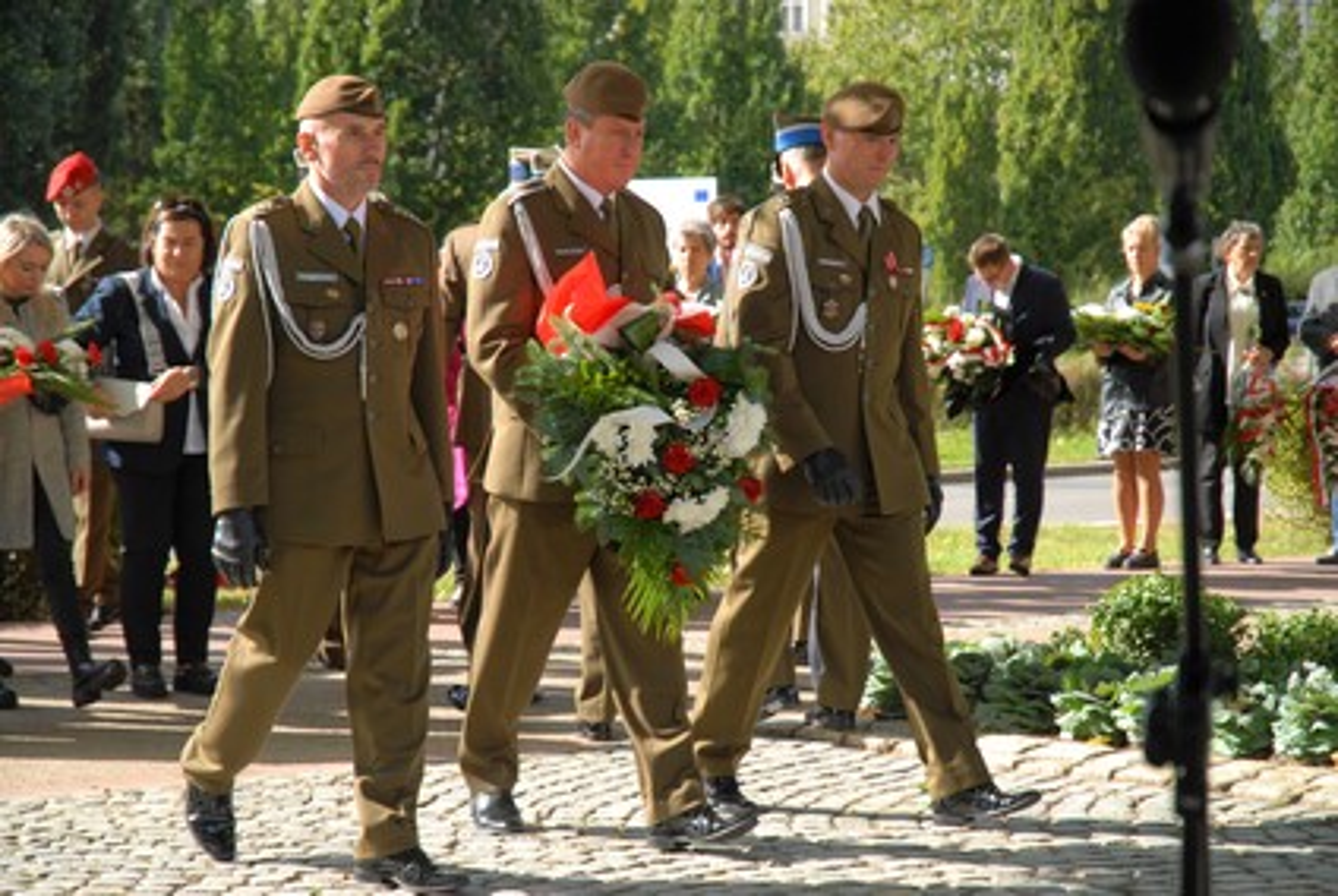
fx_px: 3908
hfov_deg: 19.4
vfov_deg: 13.1
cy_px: 448
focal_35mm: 105
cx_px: 669
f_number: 5.6
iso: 250
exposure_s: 1/320
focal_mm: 70
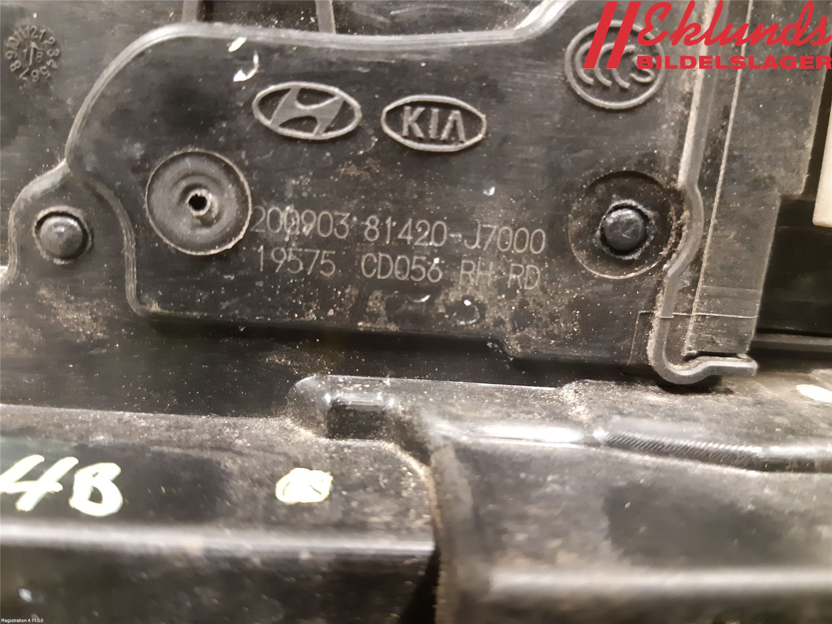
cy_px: 312
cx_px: 416
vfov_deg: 53.1
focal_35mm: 26
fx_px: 625
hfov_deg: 67.3
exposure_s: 1/17
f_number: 1.7
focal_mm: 3.93
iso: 640
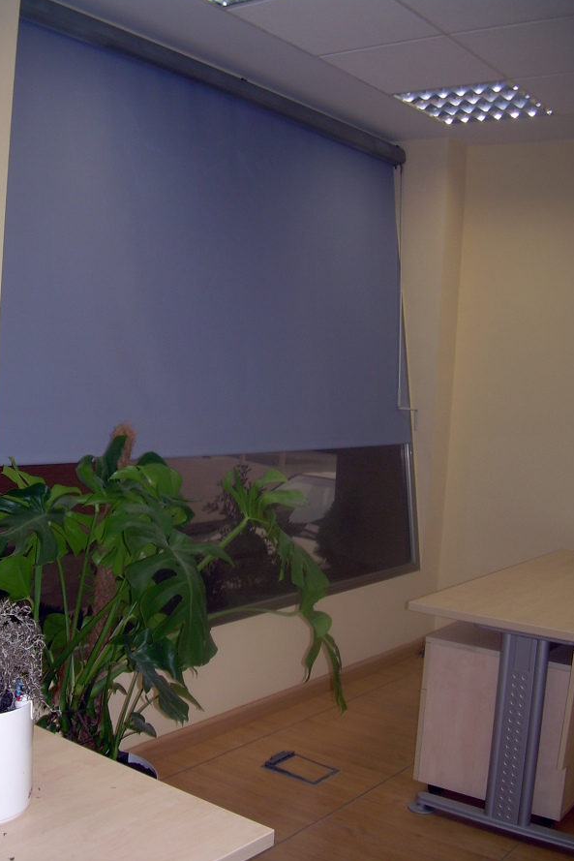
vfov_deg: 48.5
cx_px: 272
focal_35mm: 40
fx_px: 956
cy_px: 427
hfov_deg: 33.4
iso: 50
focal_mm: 6.3
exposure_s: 1/60
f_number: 2.8
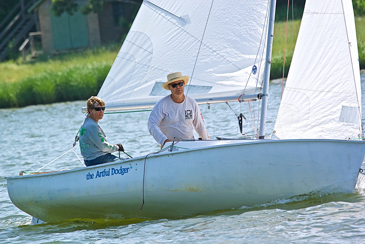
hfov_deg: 3.5
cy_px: 122
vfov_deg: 2.3
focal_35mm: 592
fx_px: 6003
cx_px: 182
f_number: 5.6
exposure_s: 1/800
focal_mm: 219.6
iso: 400
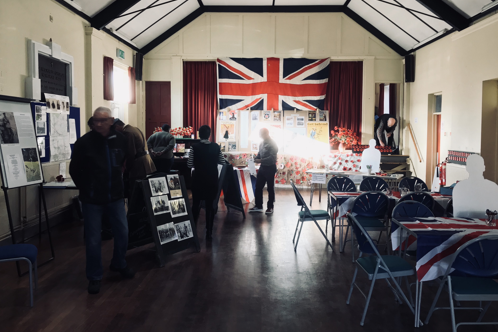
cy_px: 147
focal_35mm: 31
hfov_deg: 60.3
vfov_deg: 42.3
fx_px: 429
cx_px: 253
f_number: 1.8
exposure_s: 1/33
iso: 64
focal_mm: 3.99
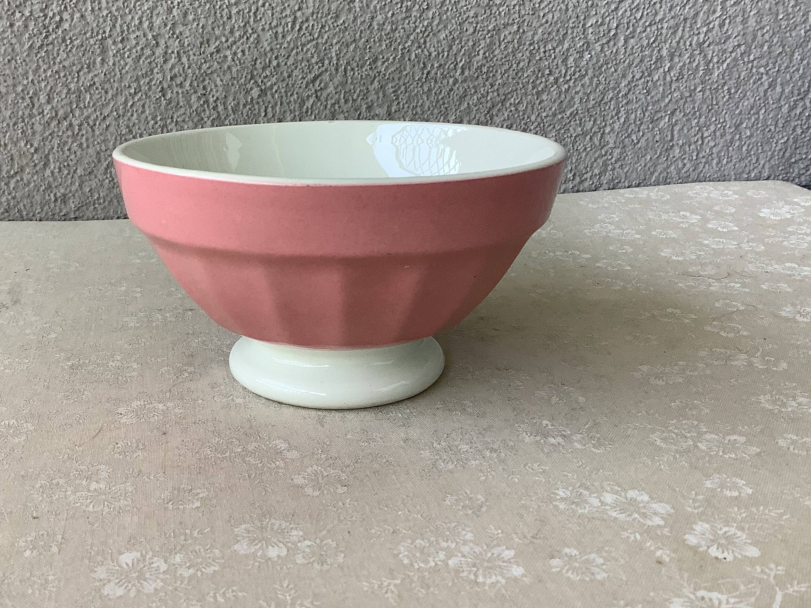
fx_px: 937
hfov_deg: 46.4
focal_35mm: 40
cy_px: 257
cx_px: 310
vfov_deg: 35.9
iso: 50
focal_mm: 3.3
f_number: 2.4
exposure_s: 1/120
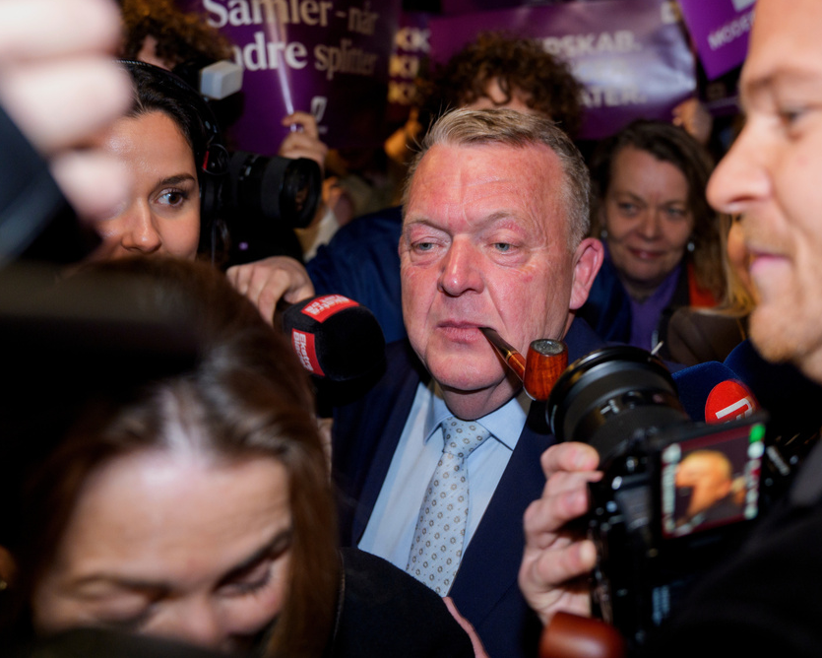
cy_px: 323
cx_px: 467
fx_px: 924
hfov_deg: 47.8
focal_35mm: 38
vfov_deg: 39.2
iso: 1600
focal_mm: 33
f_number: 2.8
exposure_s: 1/80
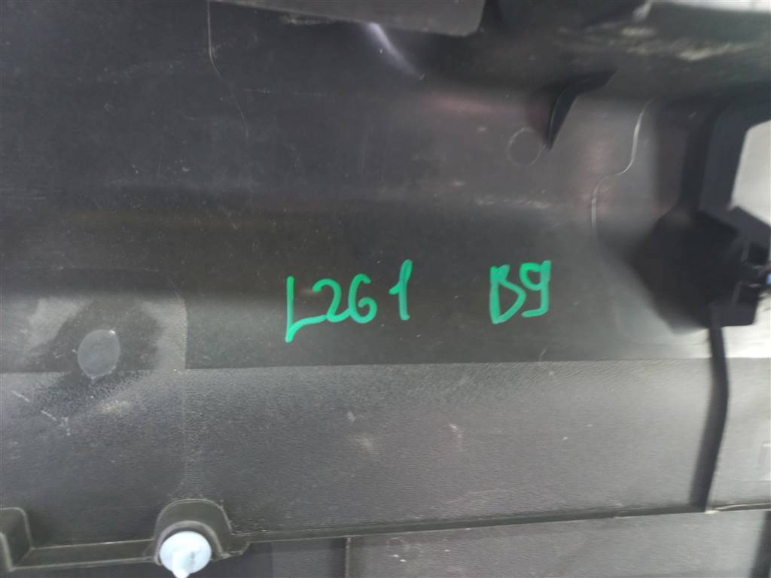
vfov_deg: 54.9
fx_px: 557
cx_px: 386
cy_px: 289
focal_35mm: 25
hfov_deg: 69.4
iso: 250
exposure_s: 1/33
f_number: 1.8
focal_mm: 4.6
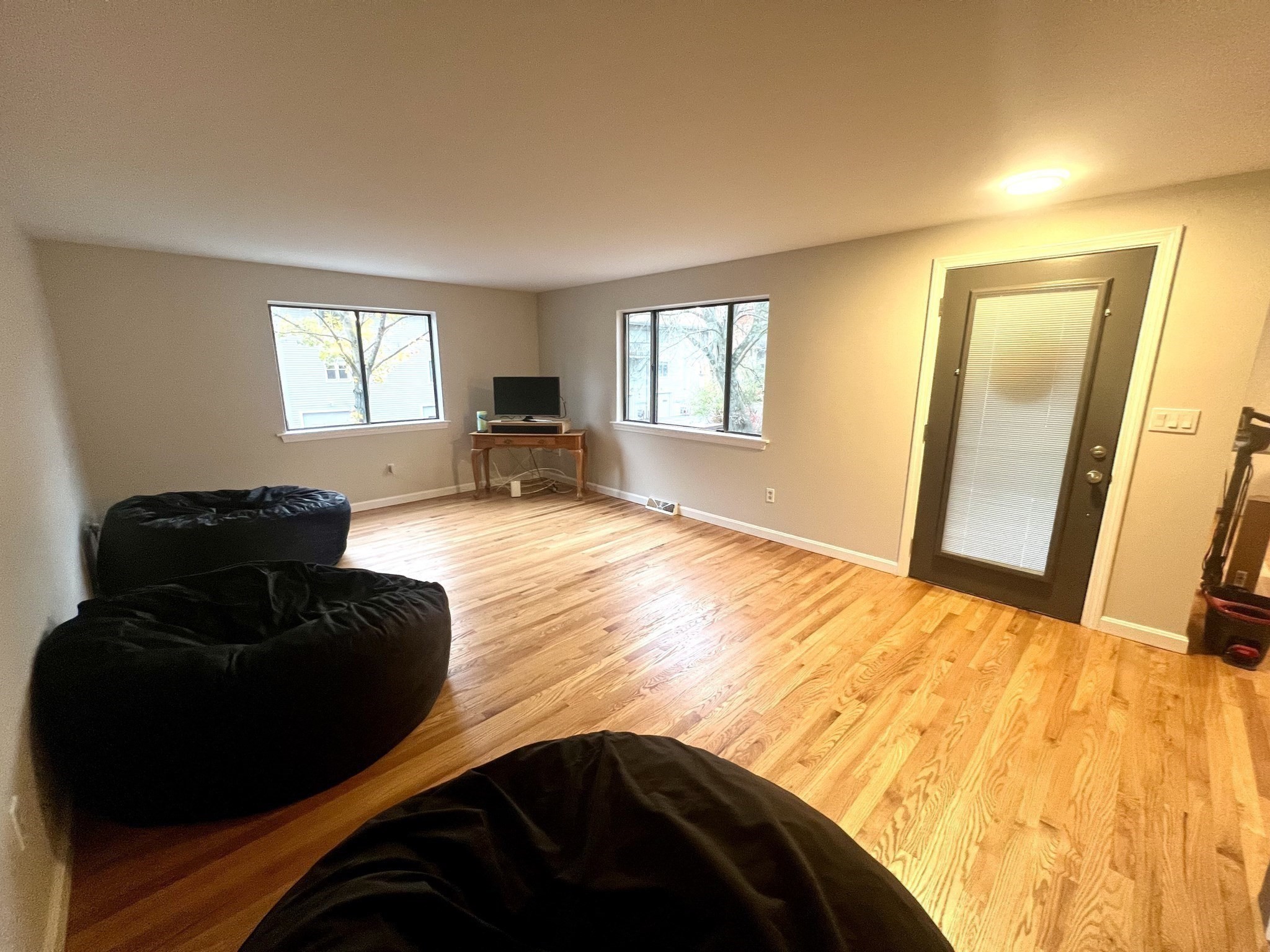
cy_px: 476
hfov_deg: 106.2
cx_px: 635
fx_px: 477
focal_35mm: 13
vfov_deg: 89.9
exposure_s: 1/60
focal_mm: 1.57
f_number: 1.8
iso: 250
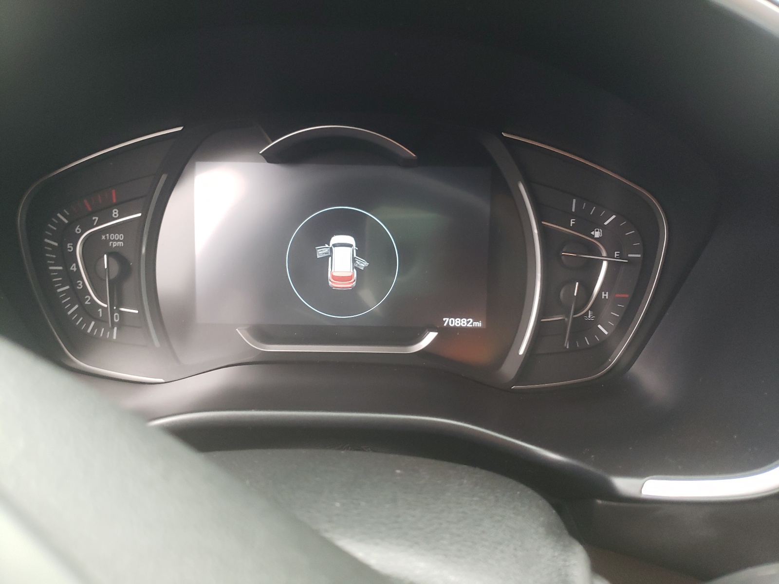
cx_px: 390
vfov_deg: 53.1
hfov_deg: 67.3
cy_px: 292
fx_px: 585
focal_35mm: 26
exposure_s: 1/60.2
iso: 200
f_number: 1.5
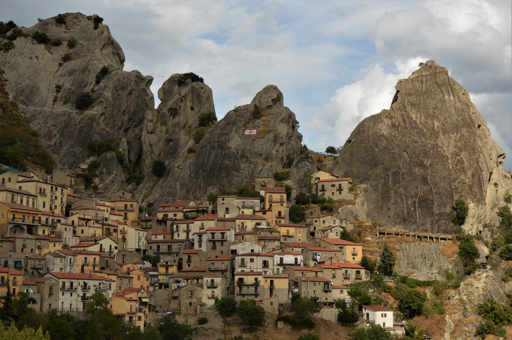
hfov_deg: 31.9
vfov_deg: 21.5
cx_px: 256
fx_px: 895
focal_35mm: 63
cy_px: 170
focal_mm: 42
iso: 200
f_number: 6.3
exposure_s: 1/800
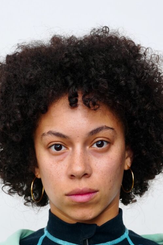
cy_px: 163
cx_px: 80
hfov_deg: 19.7
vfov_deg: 29.0
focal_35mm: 69
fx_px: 468
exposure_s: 1/160
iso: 100
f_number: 8
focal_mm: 50
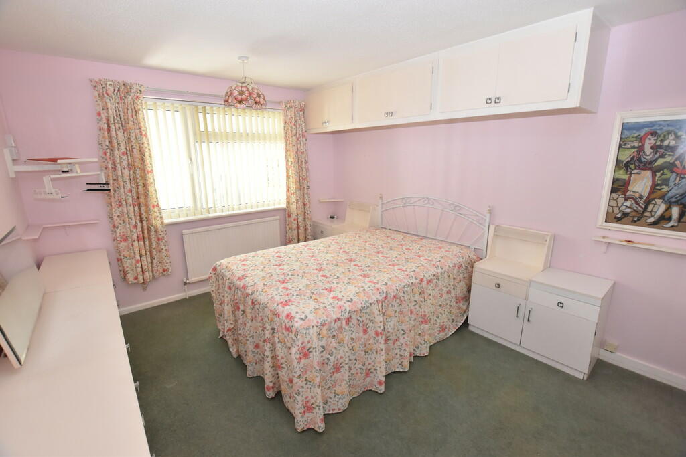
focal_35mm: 15
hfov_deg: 100.4
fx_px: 286
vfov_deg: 77.3
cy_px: 228
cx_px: 343
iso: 800
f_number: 4.5
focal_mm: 10
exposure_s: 1/80
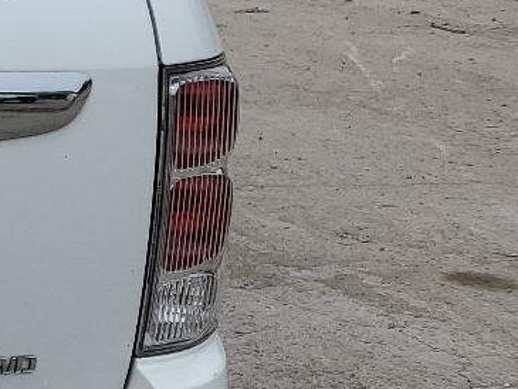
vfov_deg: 13.0
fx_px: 1706
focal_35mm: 114
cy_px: 150
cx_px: -517
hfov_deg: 14.4
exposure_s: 1/10000
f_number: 1.5
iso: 50
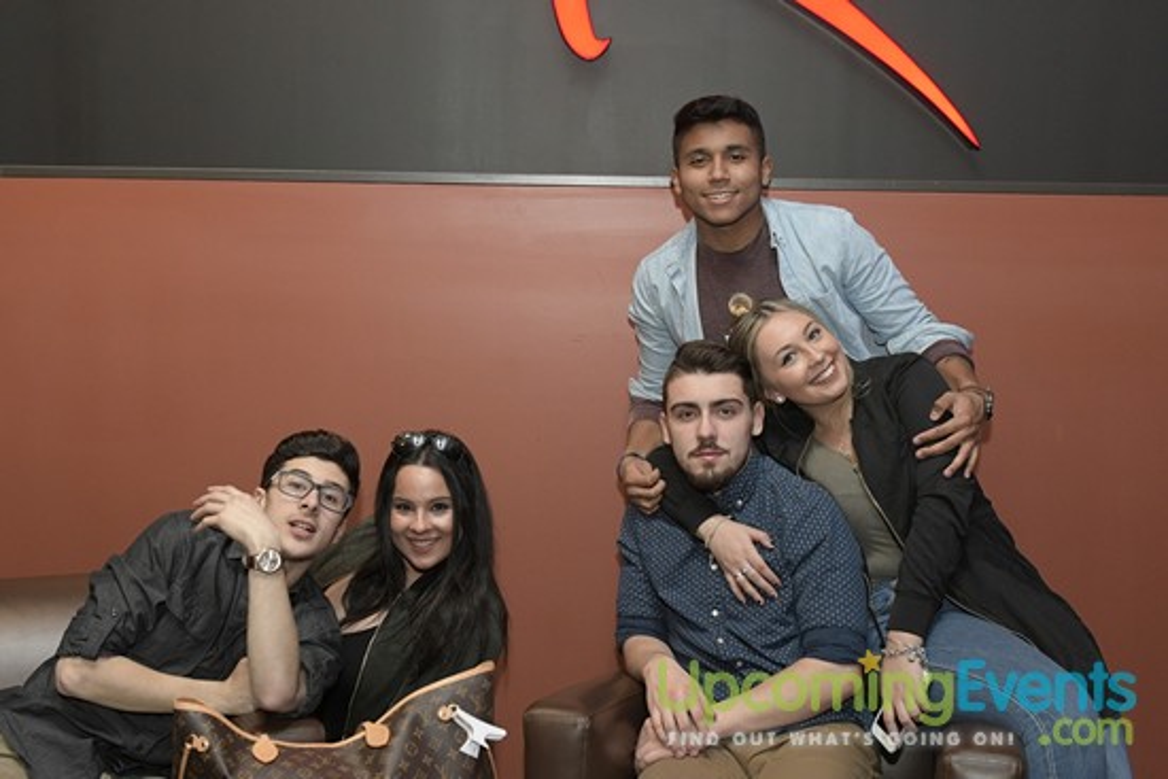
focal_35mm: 48
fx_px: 1558
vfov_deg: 28.1
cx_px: 584
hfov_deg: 41.1
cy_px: 390
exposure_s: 1/100
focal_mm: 32
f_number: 4
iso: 2000
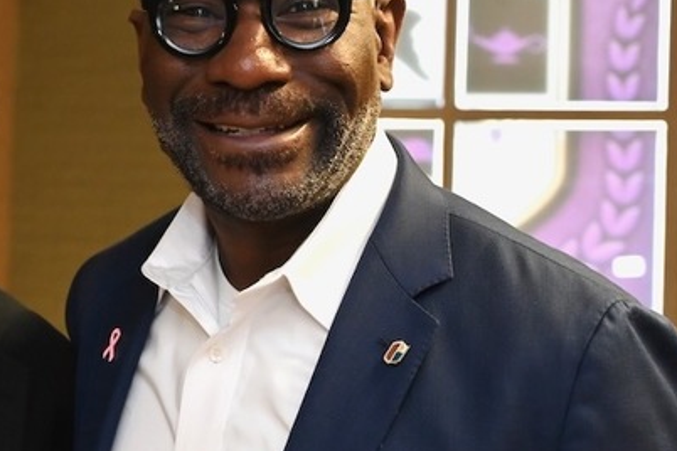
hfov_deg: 17.9
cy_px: 187
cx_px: 44
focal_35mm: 112
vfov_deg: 12.2
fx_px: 2106
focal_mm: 44
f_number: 5
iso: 4000
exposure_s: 1/200
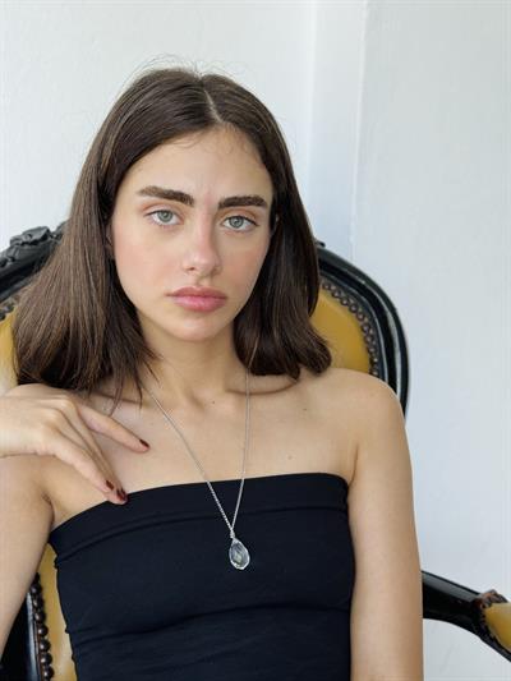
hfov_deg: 30.3
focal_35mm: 48
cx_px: 256
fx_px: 944
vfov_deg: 39.6
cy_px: 340
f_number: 1.78
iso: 125
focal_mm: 6.76
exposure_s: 1/60
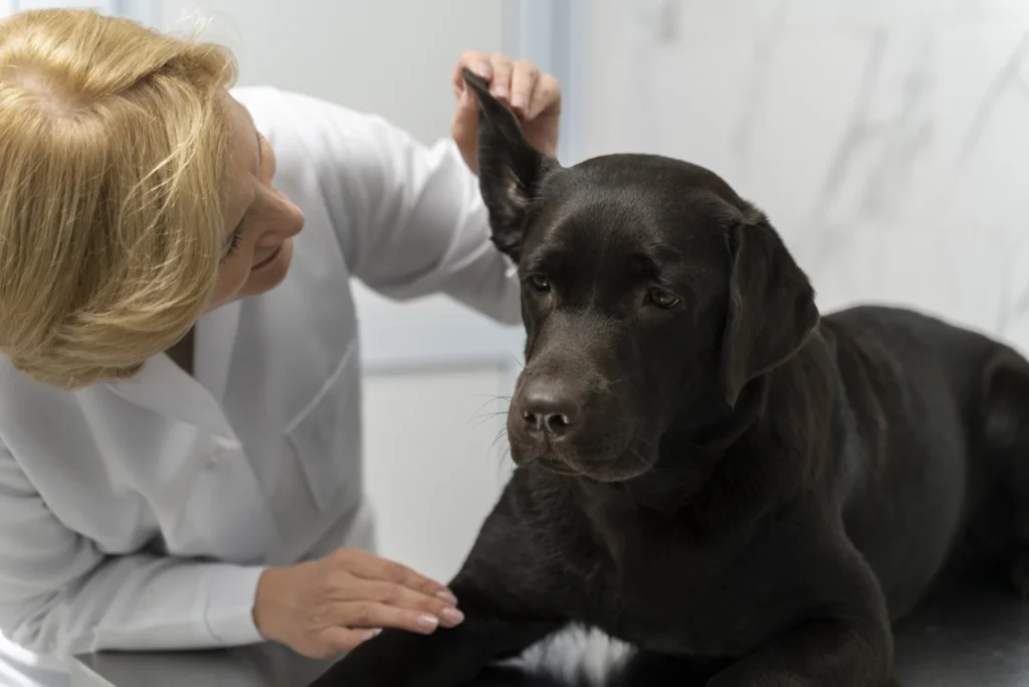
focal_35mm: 62
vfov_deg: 21.9
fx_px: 1772
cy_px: 344
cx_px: 514
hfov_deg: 32.4
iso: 500
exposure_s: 1/200
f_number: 2.8
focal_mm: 62
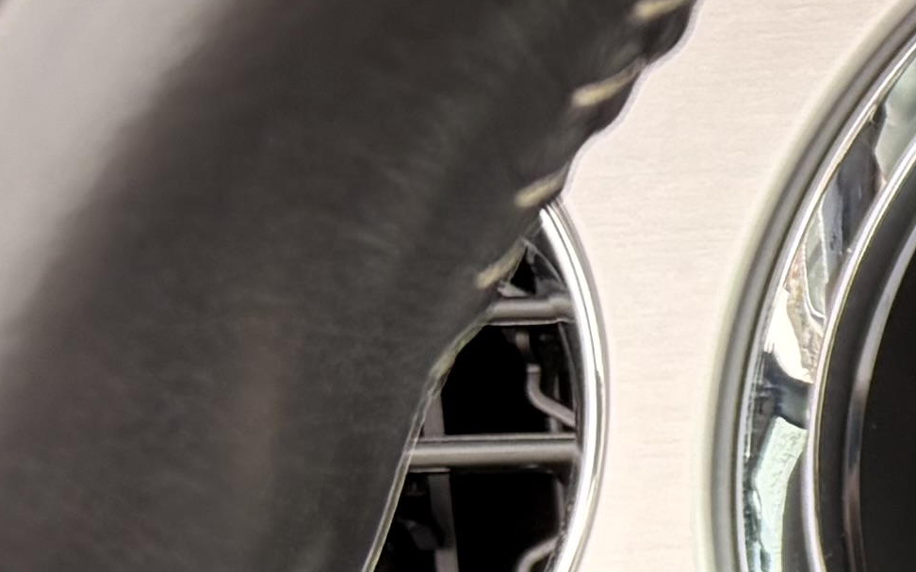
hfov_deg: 10.6
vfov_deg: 7.8
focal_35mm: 162
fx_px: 4043
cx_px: 2393
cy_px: 1090
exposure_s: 1/371
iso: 64
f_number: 1.6
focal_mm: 5.96
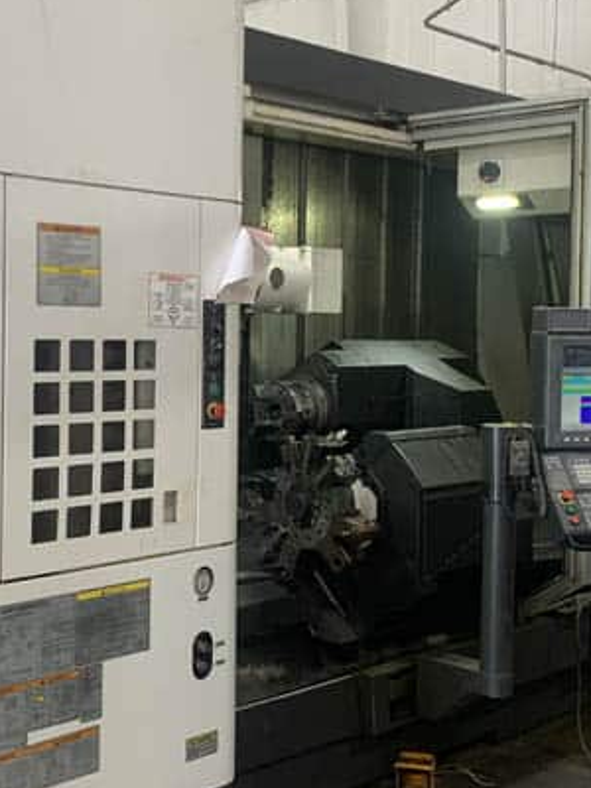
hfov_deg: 28.0
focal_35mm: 52
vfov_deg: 36.8
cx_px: 232
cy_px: 357
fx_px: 1184
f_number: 1.8
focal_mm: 4.25
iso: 100
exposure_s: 1/111
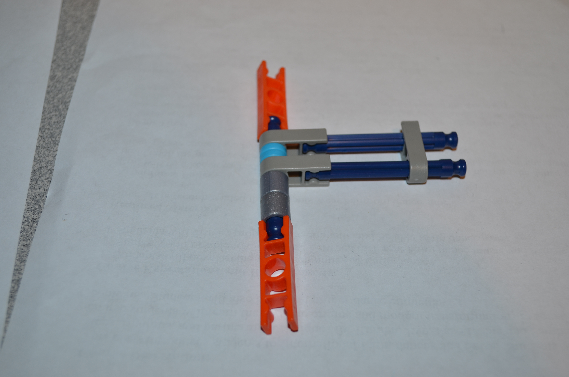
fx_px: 757
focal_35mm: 48
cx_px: 284
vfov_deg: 28.0
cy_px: 188
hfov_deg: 41.2
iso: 200
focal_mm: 32
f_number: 5.6
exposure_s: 1/30
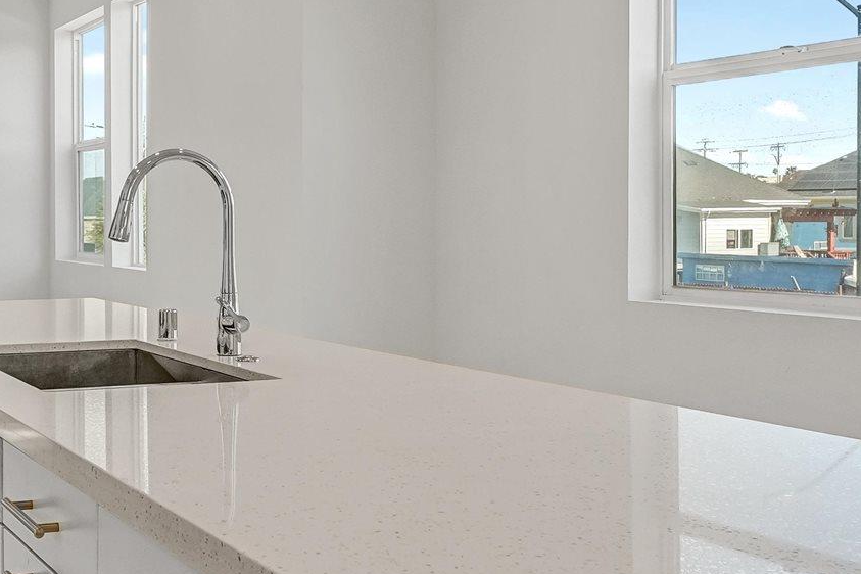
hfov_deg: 37.9
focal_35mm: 51
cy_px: 209
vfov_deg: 26.4
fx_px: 1220
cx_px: 209
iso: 640
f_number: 8
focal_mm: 14
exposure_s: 1/100
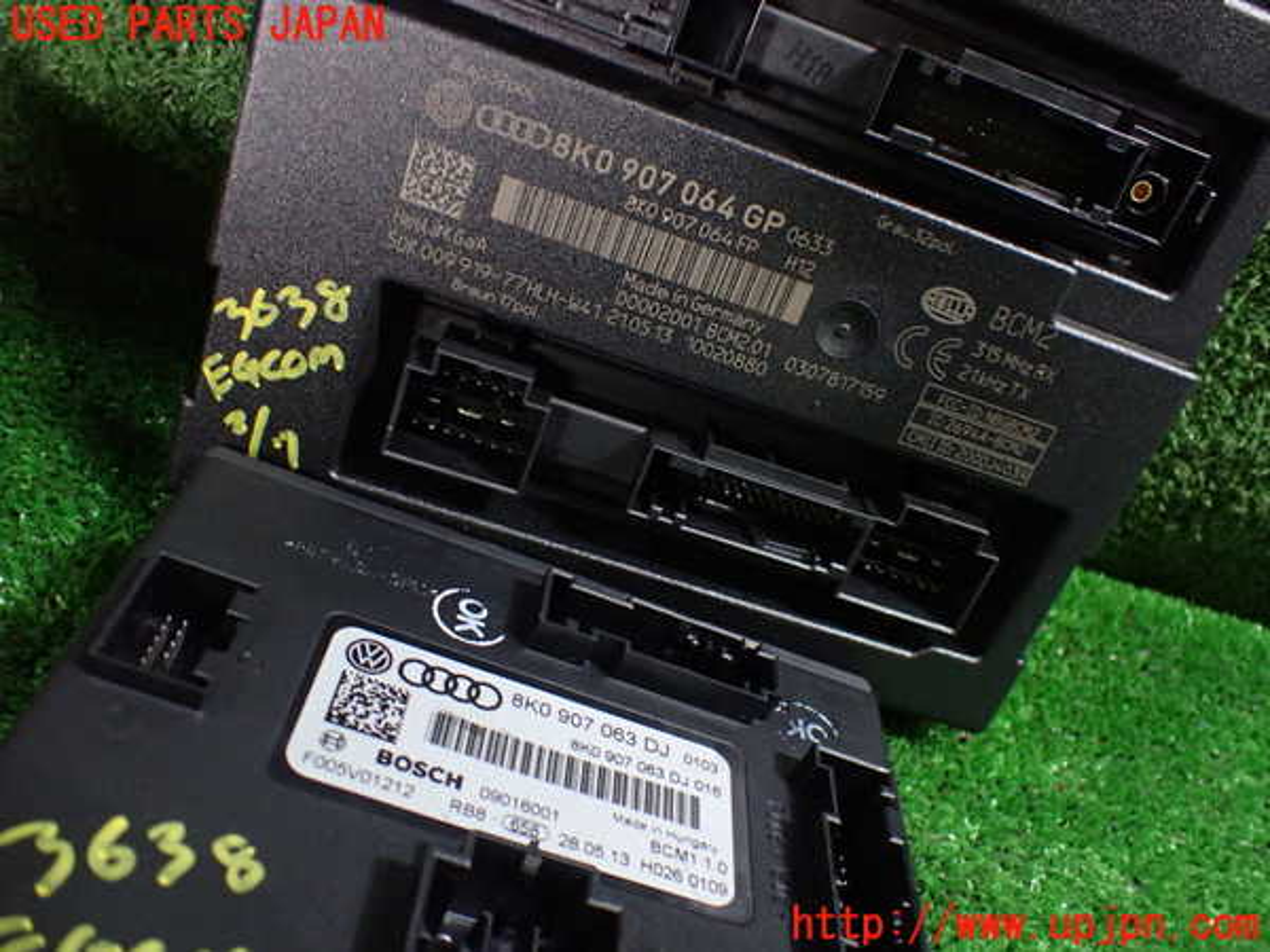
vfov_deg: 46.8
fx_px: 1101
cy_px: 476
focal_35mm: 30
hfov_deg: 60.0
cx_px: 635
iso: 800
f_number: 2.3
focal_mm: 5.4
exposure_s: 1/60
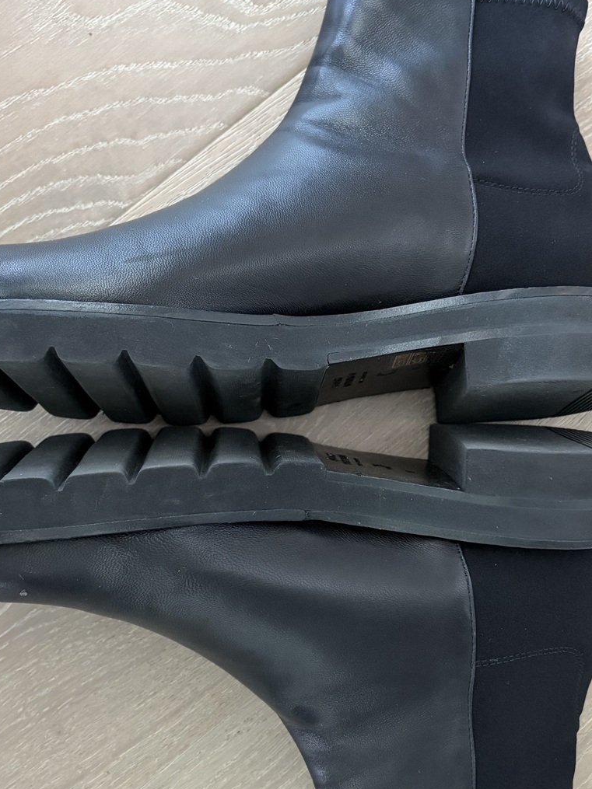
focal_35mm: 41
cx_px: 312
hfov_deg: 35.1
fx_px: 935
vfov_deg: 45.7
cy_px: 438
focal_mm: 5.96
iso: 500
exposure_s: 1/40
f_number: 1.6
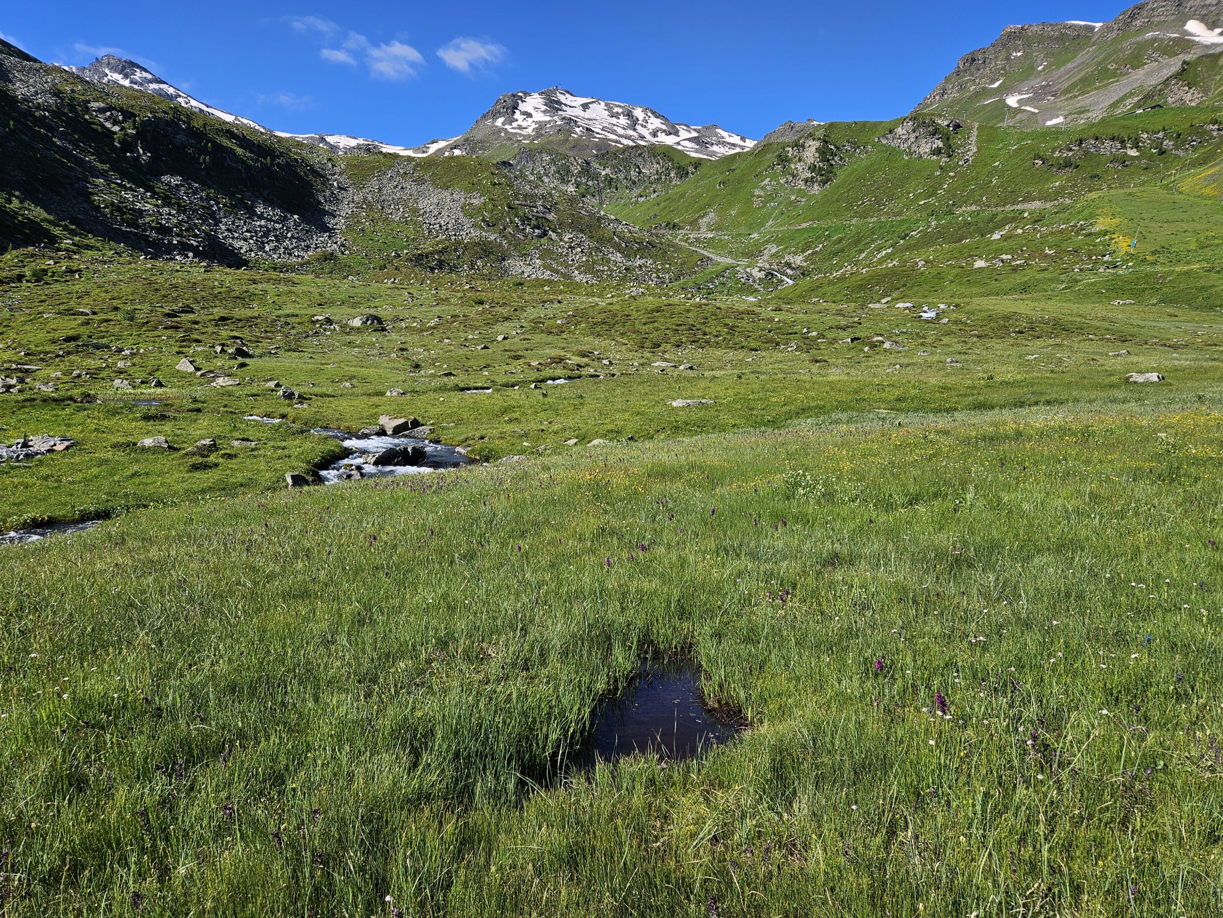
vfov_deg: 56.8
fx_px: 848
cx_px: 616
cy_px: 461
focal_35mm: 24
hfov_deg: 71.6
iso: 25
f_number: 1.8
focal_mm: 5.4
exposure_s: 1/1672
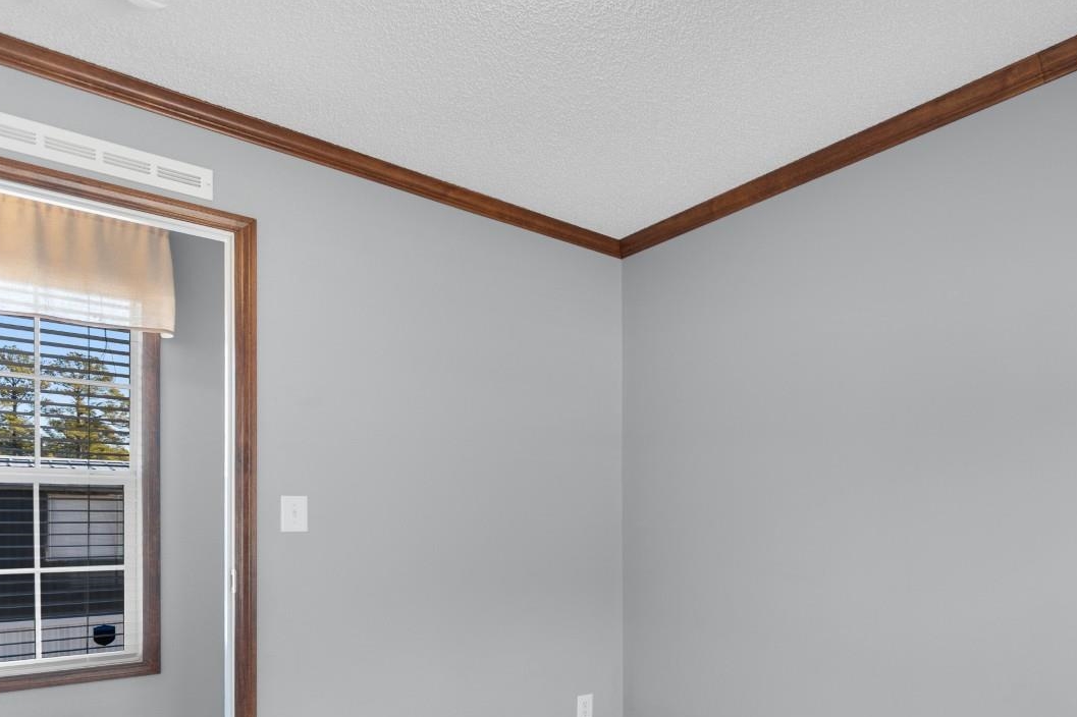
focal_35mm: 23
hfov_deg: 72.1
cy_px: 491
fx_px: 688
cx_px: 776
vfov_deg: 53.7
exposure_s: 1/4
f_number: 4.5
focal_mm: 10
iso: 100
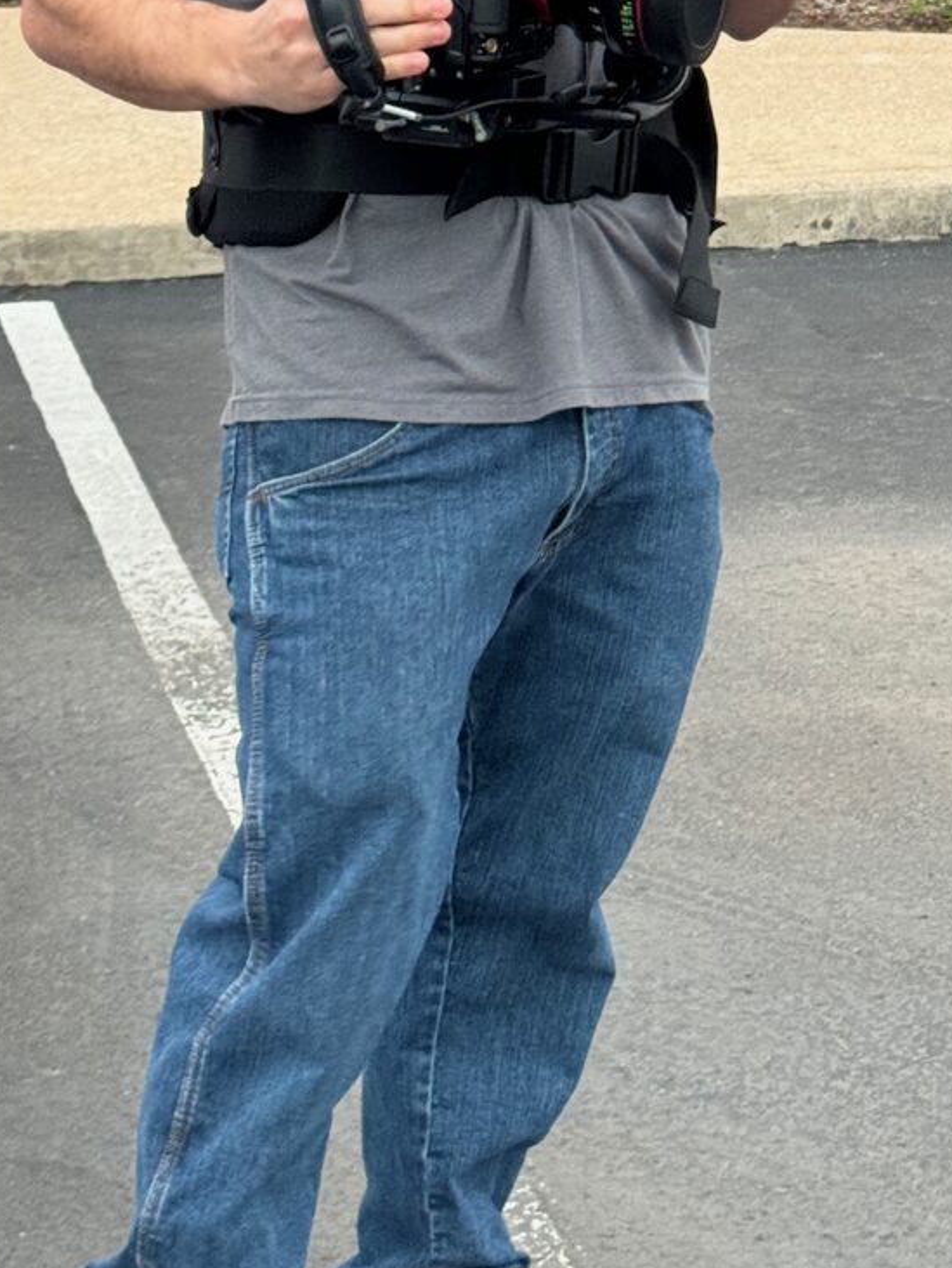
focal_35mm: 105
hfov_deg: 13.9
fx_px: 3847
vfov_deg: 18.2
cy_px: -31
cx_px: 990
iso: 80
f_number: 1.78
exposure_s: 1/121
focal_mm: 6.76
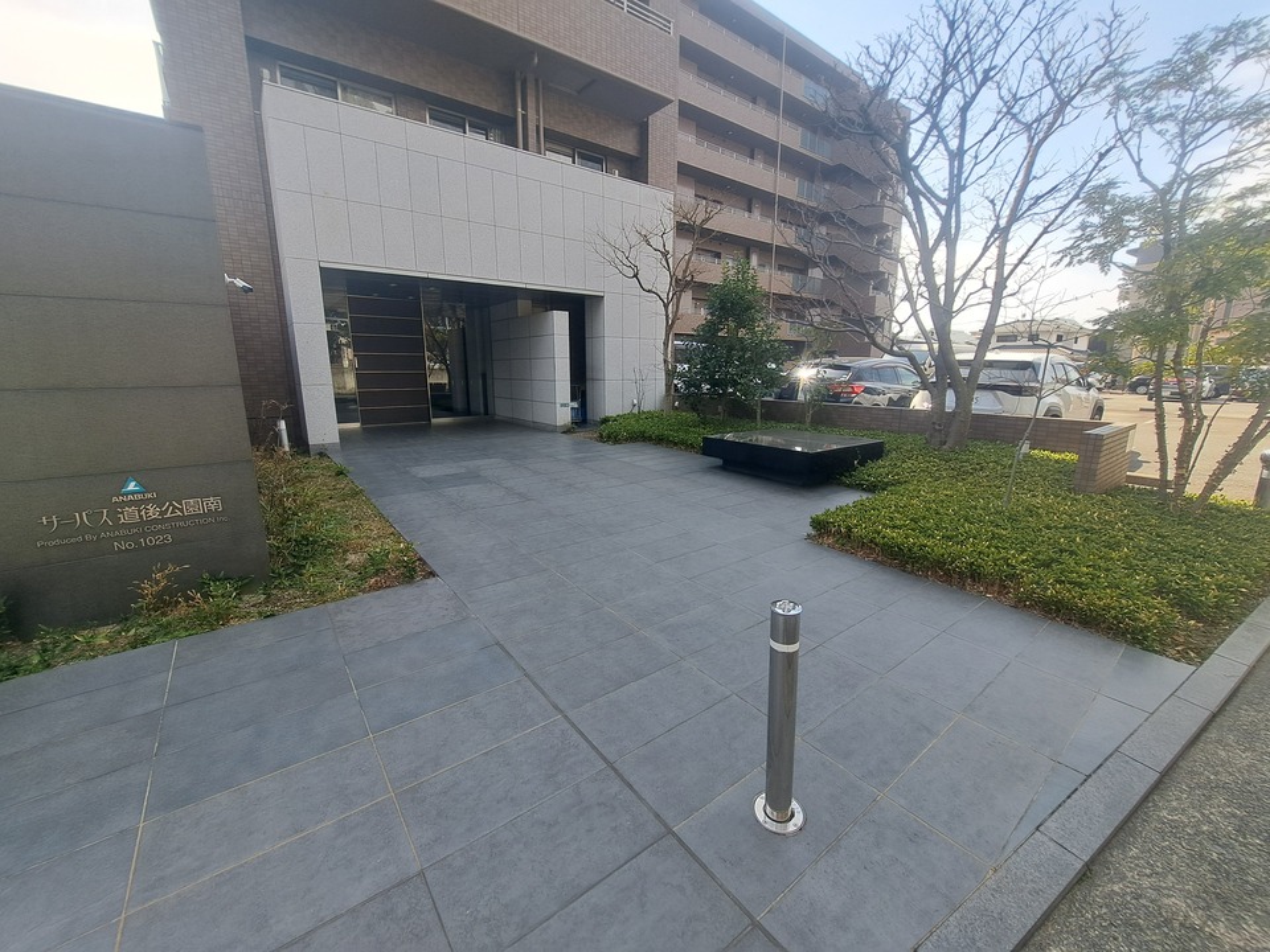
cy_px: 476
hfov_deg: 106.2
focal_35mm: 13
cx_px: 635
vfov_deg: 89.9
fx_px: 477
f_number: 2.2
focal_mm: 1.74
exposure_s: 1/416
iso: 50
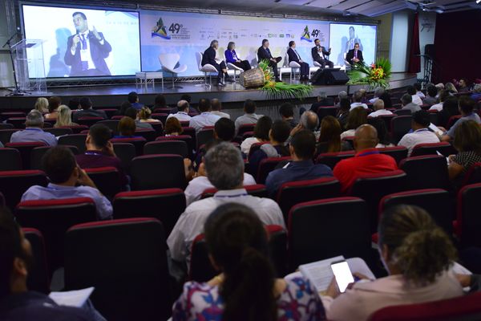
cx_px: 240
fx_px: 468
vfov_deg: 37.9
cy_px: 160
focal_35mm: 35
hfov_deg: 54.4
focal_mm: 35
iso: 4500
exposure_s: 1/160
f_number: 3.5
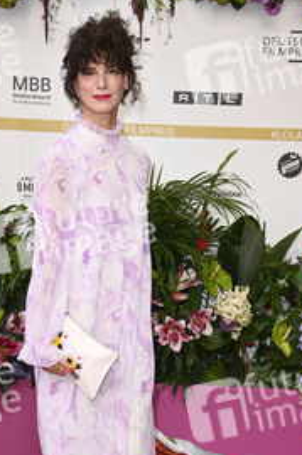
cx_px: 118
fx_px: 1086
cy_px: 318
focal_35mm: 86
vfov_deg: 23.5
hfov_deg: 15.8
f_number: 6.3
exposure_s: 1/200
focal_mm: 58
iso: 640
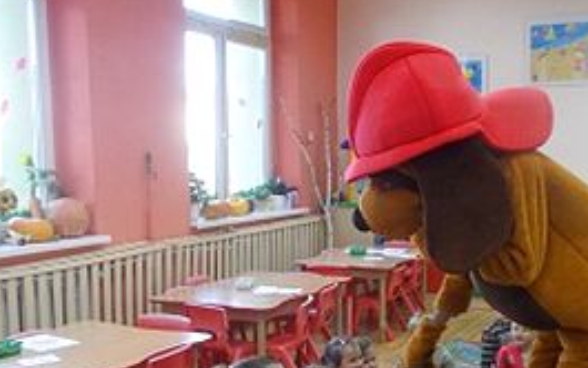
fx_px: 834
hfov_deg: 38.5
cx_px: 379
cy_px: 296
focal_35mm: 52
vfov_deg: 24.5
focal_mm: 4.6
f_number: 3.2
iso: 200
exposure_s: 1/25
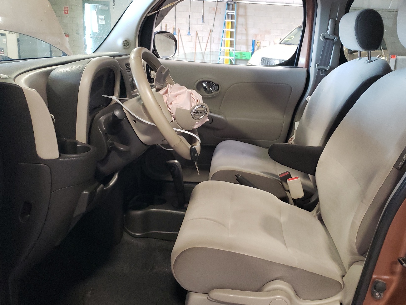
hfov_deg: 56.6
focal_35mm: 32
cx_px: 233
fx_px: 375
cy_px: 141
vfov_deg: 44.1
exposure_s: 1/60.2
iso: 347
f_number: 1.5
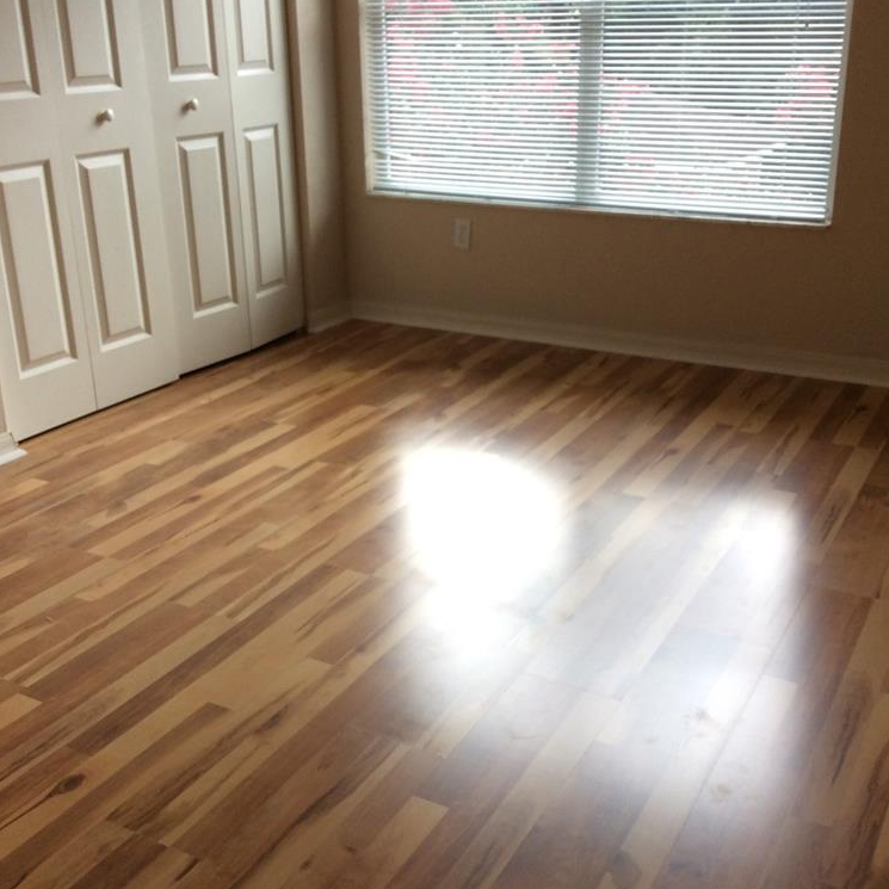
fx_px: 1162
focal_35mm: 40
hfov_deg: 41.9
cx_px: 451
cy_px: 442
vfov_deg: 41.9
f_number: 2.4
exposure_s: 1/30
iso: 40
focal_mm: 3.3
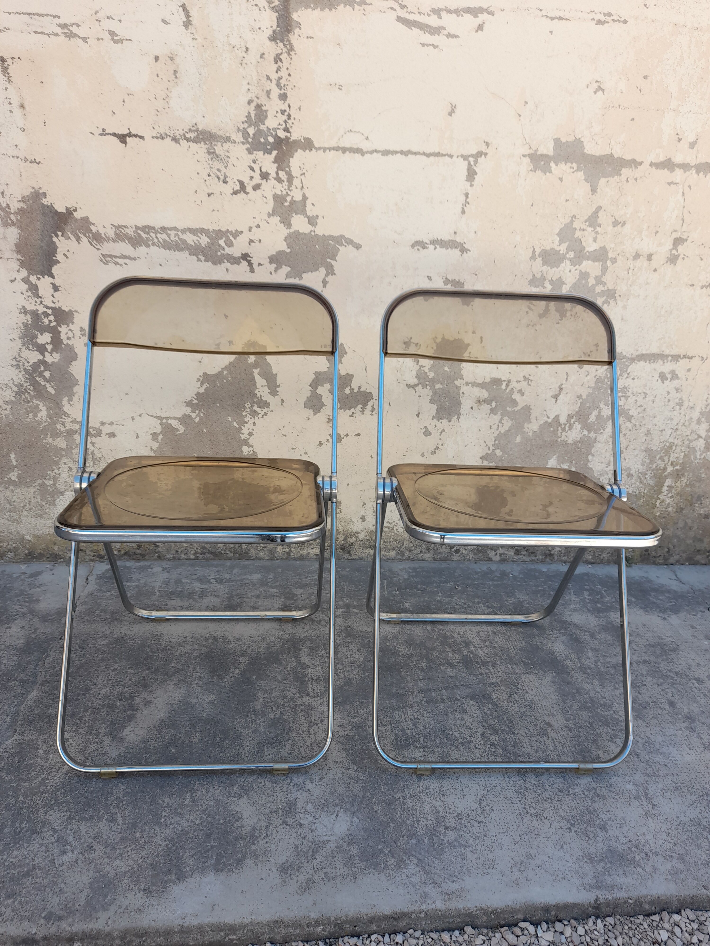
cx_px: 355
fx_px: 684
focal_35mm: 25
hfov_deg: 54.9
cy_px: 473
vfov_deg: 69.4
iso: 20
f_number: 2
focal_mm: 4.6
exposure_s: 1/176
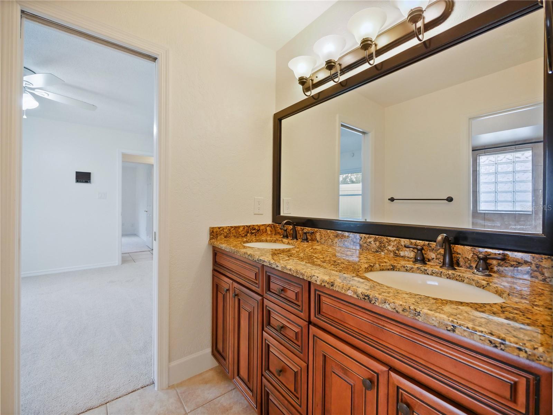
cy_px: 208
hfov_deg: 102.1
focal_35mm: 14
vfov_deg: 85.6
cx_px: 276
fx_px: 224
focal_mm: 7
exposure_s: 1/60
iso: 1000
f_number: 4
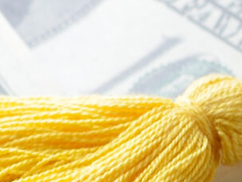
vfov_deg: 1.2
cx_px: 724
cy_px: -119
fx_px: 8963
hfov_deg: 1.5
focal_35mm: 1281
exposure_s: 1/250
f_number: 6.3
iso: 100
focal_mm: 105
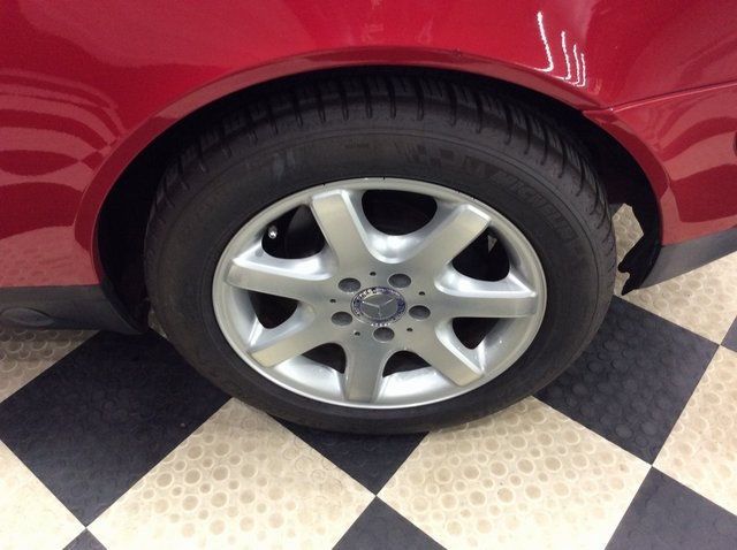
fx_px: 680
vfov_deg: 44.1
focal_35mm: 32
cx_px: 368
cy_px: 275
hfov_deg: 56.9
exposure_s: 1/24
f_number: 2.4
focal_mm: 3.3
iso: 100
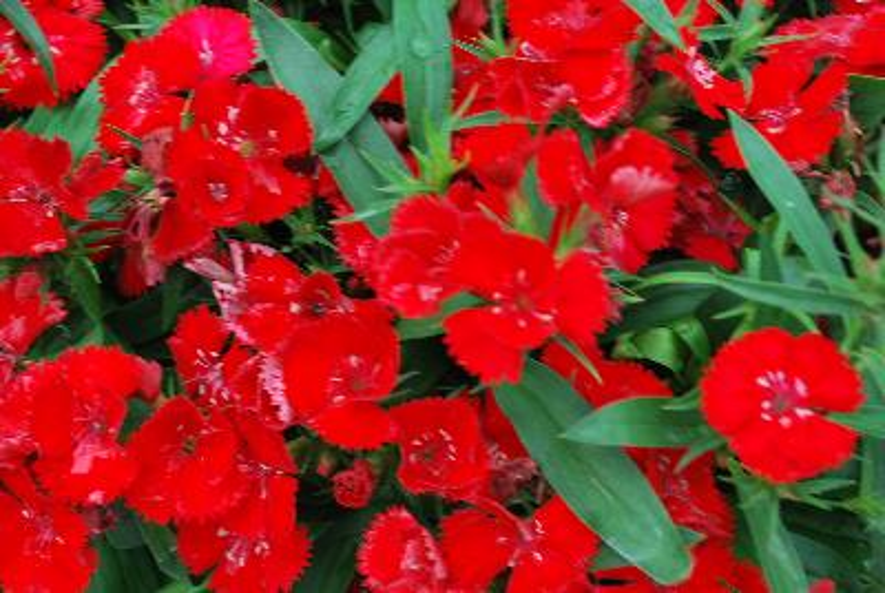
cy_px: 296
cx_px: 442
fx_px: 1625
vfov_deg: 20.7
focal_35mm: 66
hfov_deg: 30.5
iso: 110
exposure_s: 1/60
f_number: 8
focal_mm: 44
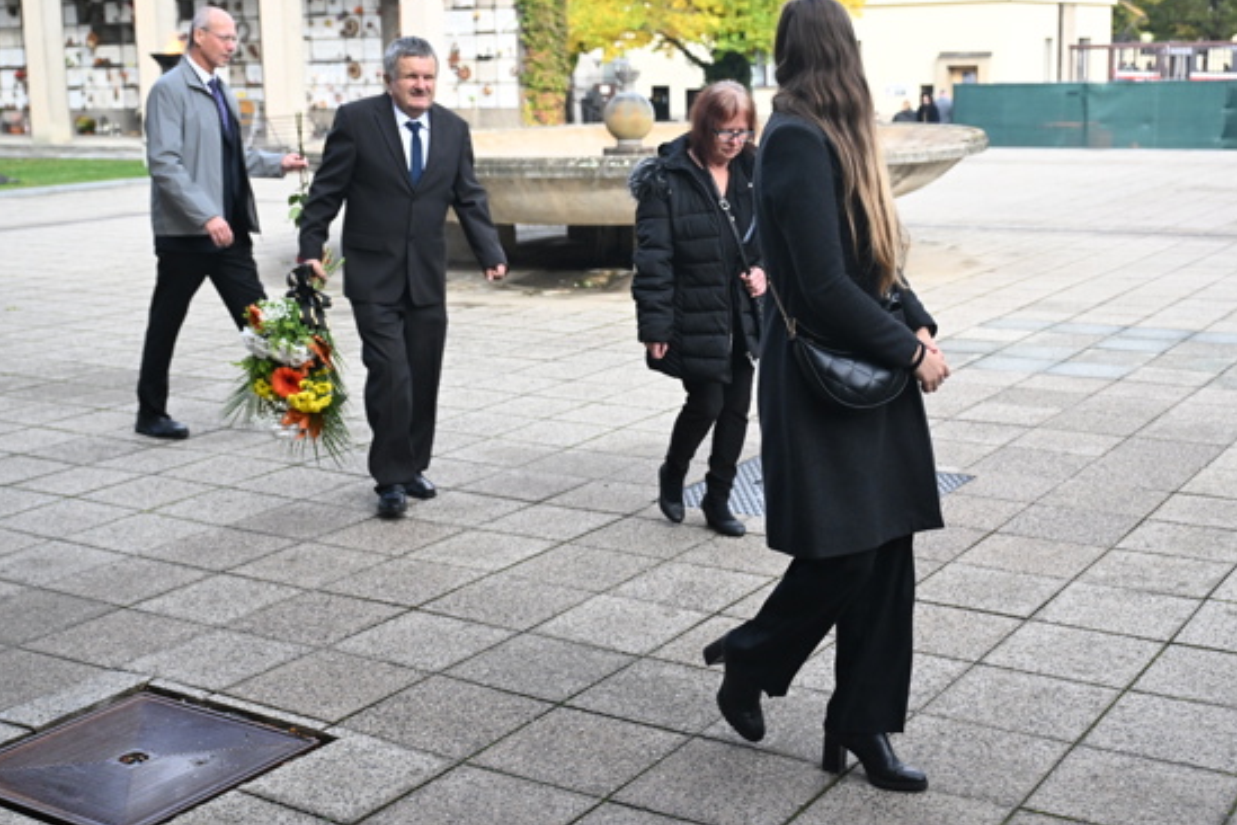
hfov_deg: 40.3
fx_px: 1684
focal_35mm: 49
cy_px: 343
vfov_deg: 27.5
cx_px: 622
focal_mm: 39
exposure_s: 1/5000
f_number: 3.5
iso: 3200
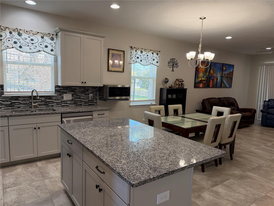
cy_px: 103
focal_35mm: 24
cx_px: 137
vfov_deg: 56.8
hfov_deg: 71.6
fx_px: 190
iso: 200
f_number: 1.78
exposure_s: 1/196
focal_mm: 6.76
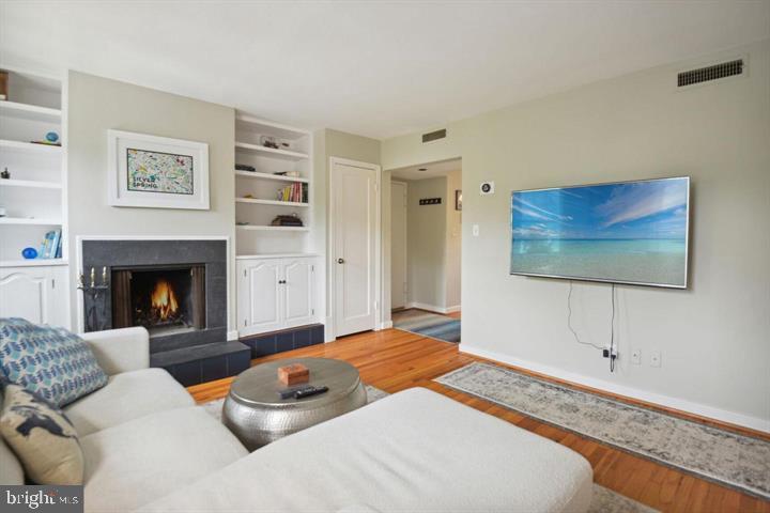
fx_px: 342
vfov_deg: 73.7
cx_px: 385
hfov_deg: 96.7
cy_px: 256
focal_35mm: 16
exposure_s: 1/6
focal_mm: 16
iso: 400
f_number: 8
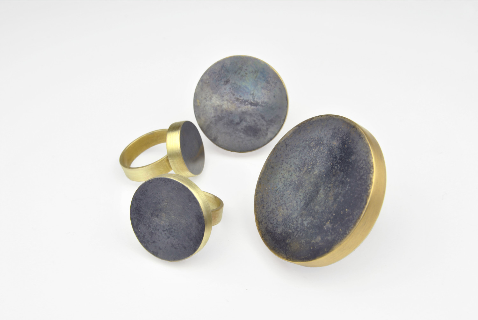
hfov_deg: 35.0
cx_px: 239
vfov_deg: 23.8
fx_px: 758
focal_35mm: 57
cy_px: 160
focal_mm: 38
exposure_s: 1/30
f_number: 14
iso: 125
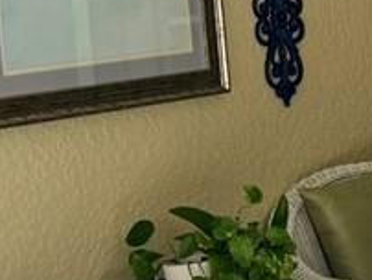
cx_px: 882
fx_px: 2044
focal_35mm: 190
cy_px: 193
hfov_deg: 9.3
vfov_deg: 7.8
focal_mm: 6.76
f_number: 1.78
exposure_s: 1/1727
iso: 100
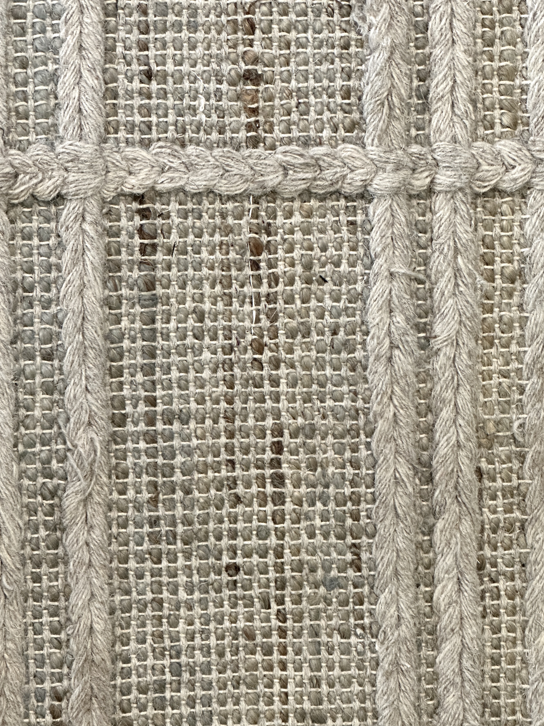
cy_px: 350
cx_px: 260
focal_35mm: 88
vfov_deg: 22.3
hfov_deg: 16.8
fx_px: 1845
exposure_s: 1/41
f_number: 2.8
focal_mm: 9
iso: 500
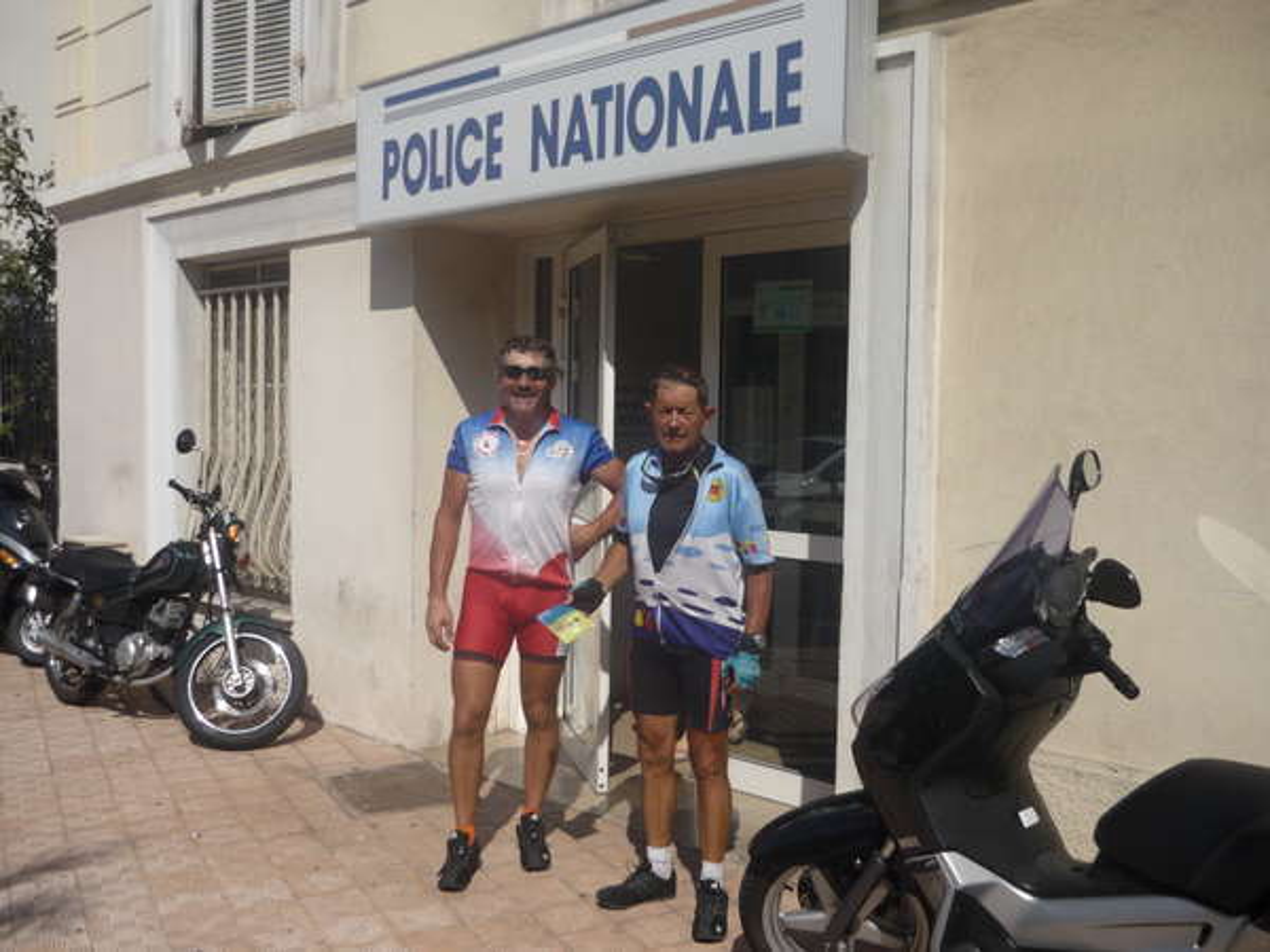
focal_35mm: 33
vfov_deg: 42.9
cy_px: 476
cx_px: 635
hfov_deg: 55.4
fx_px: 1211
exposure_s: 1/400
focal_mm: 5.5
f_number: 8
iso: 100
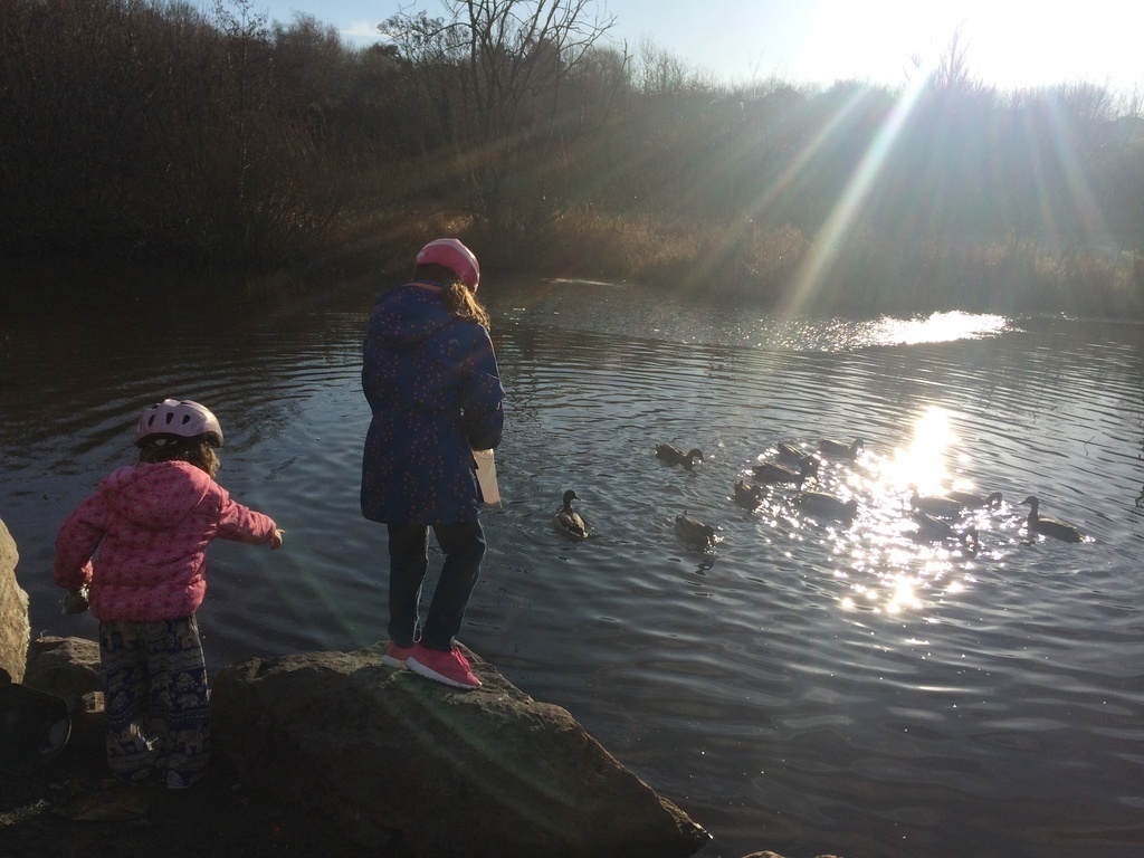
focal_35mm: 30
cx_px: 572
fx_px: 991
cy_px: 429
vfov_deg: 46.8
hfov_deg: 60.0
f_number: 2.2
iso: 40
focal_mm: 4.12
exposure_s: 1/2933
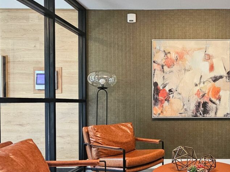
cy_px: 102
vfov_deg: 42.8
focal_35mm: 33
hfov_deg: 51.1
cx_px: 192
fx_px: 219
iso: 250
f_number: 2.2
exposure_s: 1/60
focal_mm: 2.2
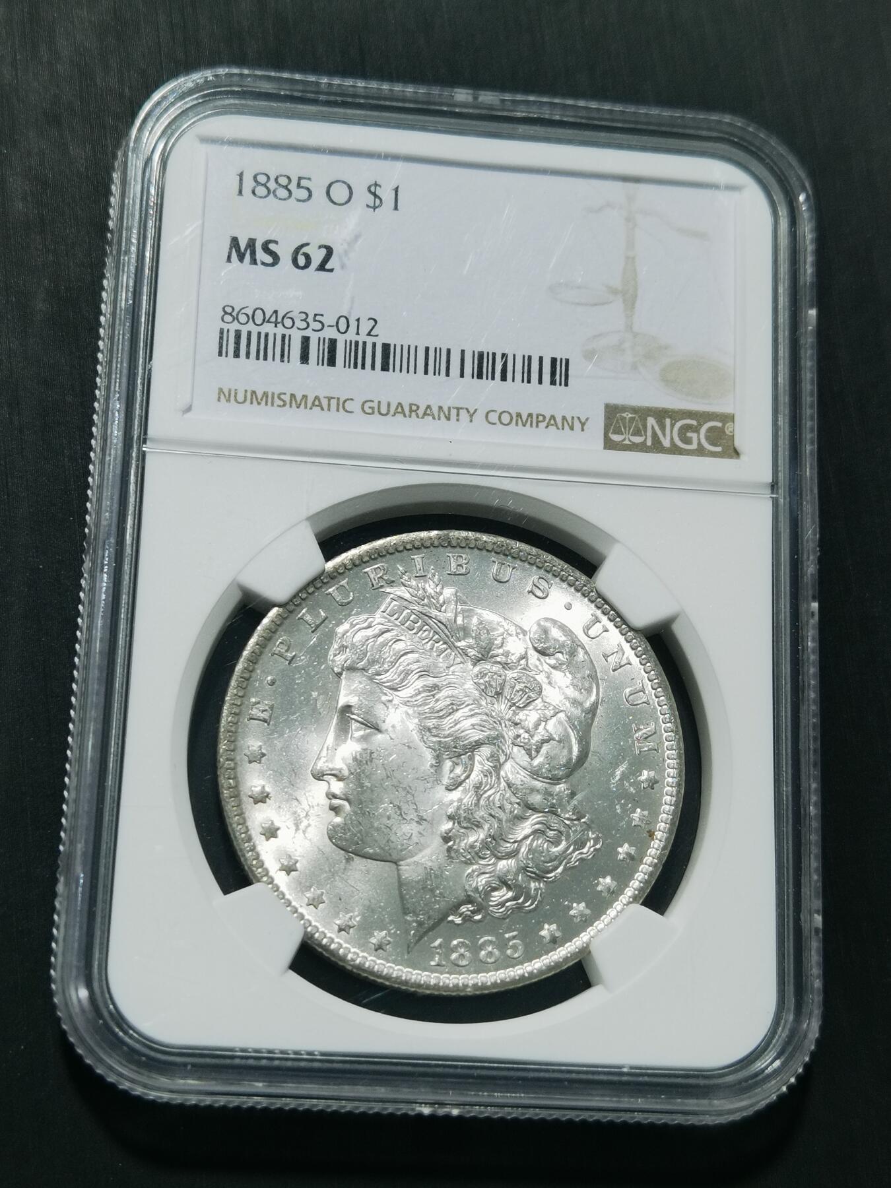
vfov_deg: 31.2
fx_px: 2128
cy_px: 594
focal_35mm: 62
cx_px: 446
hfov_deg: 23.7
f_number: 1.9
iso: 80
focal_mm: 6.67
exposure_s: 1/100
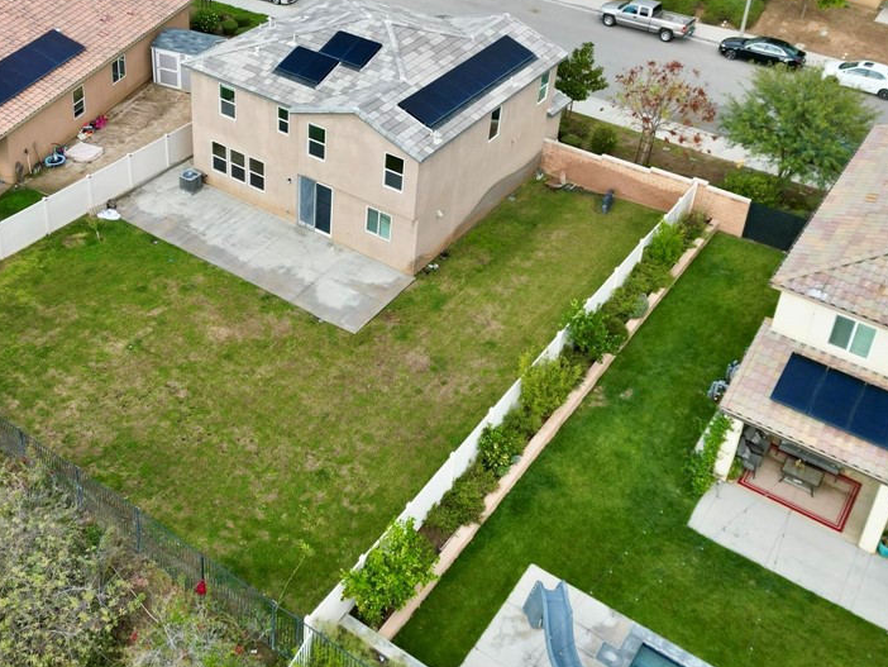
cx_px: 319
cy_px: 265
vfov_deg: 40.5
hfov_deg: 51.9
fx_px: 898
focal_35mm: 35
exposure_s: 1/1250
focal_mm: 6.72
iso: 120
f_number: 1.7
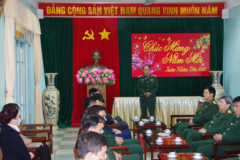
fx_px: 360
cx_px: 120
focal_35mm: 54
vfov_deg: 25.1
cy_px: 80
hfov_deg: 36.9
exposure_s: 1/25
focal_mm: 36
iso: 800
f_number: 4.5
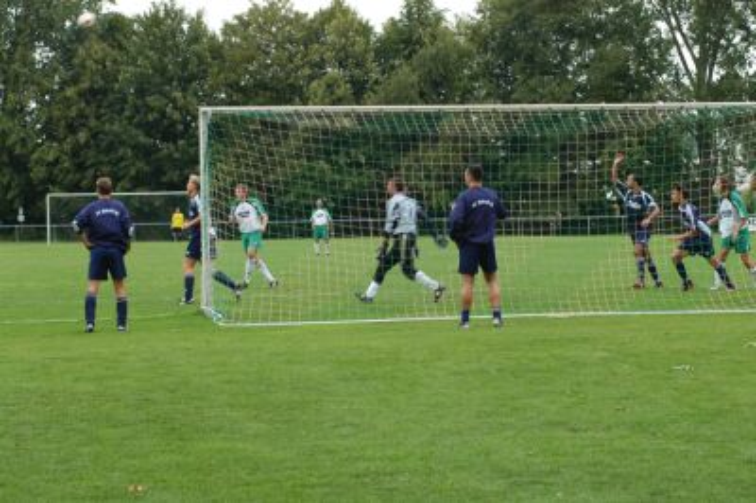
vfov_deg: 11.4
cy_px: 252
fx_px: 2518
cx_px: 378
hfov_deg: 17.1
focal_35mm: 120
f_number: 5.6
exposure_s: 1/125
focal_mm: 80
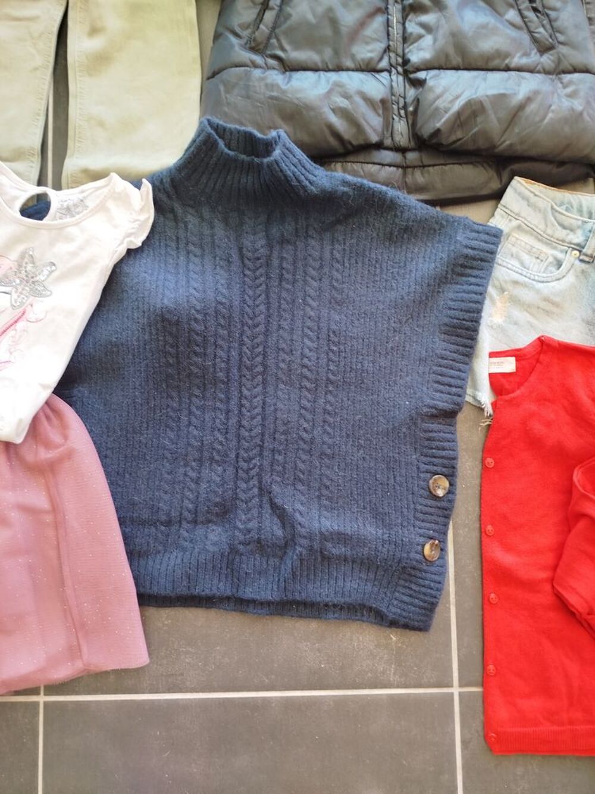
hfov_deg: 56.8
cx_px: 298
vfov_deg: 71.6
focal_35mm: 24
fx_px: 550
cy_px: 397
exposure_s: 1/33
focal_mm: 5.31
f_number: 1.7
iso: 64
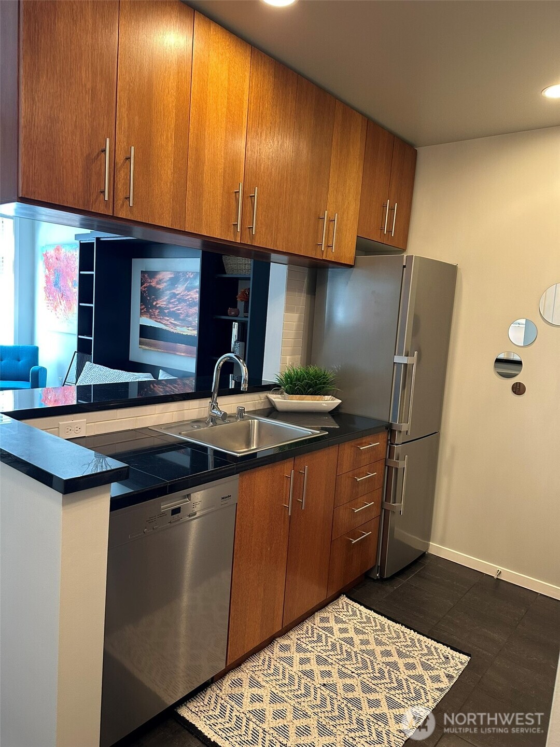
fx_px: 518
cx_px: 280
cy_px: 374
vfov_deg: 71.6
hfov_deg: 56.8
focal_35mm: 24
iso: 200
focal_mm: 6.86
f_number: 1.78
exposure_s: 1/60
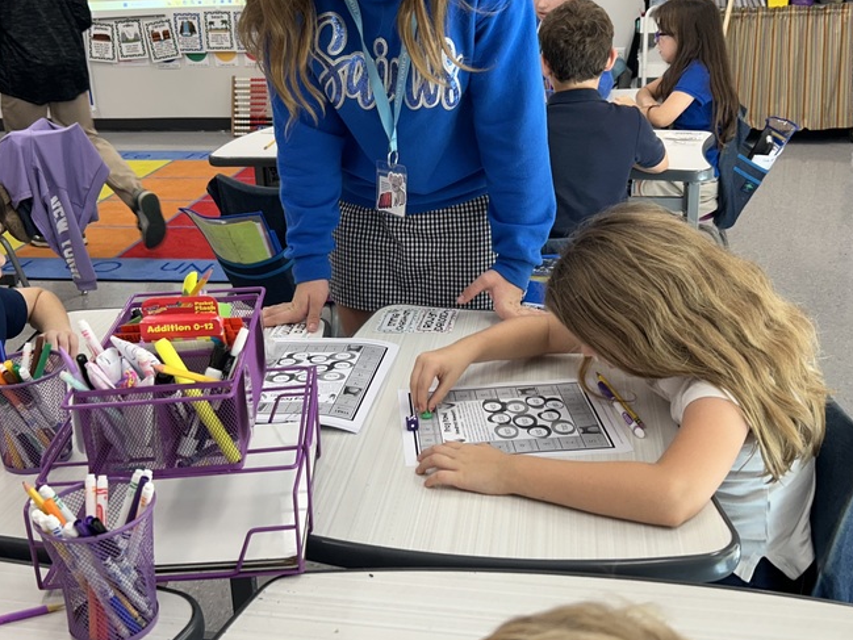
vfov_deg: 35.0
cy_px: 239
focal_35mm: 41
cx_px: 415
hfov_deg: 45.8
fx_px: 1010
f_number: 1.5
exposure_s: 1/120
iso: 80
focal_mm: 5.7
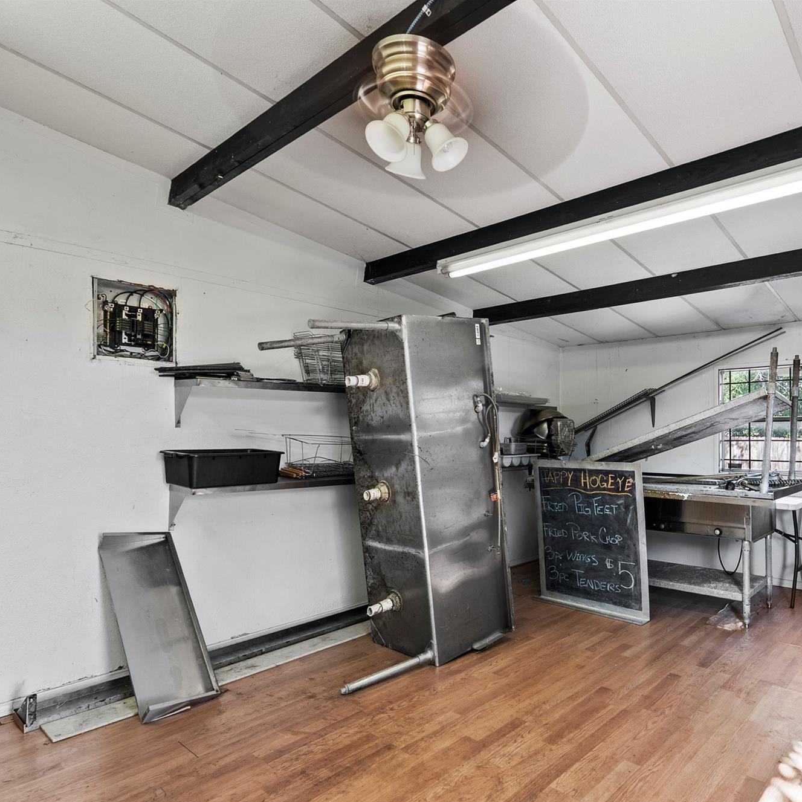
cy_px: 412
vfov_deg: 72.1
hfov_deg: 69.9
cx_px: 541
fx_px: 550
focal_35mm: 21
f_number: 8
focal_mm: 16
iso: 250
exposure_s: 1/1.67
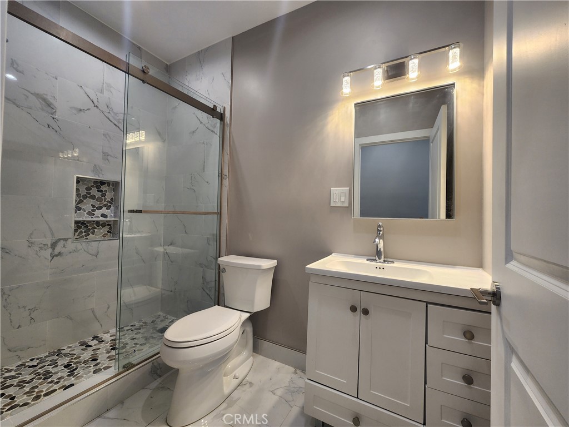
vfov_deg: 89.9
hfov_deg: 106.2
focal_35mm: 13
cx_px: 284
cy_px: 214
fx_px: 214
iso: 100
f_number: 2.2
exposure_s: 1/60
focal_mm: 2.2
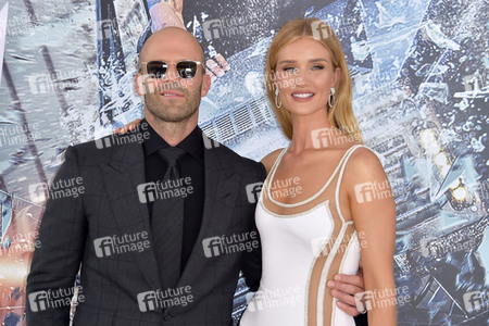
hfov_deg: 16.8
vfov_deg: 11.2
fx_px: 1657
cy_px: 163
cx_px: 244
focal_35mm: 122
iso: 320
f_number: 7.1
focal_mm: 122
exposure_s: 1/250
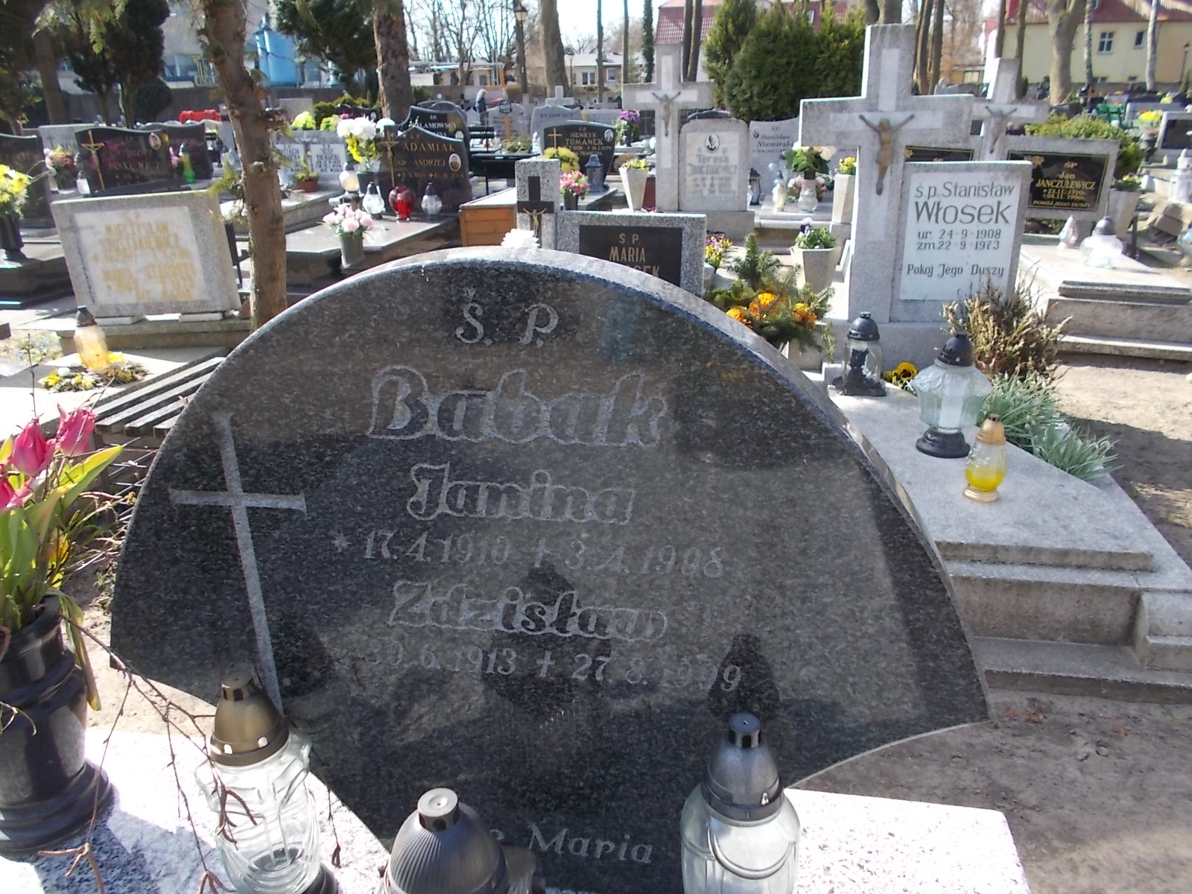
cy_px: 447
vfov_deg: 53.1
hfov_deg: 67.3
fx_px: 895
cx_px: 596
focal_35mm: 26
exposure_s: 1/250
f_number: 3.2
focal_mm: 4.6
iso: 80
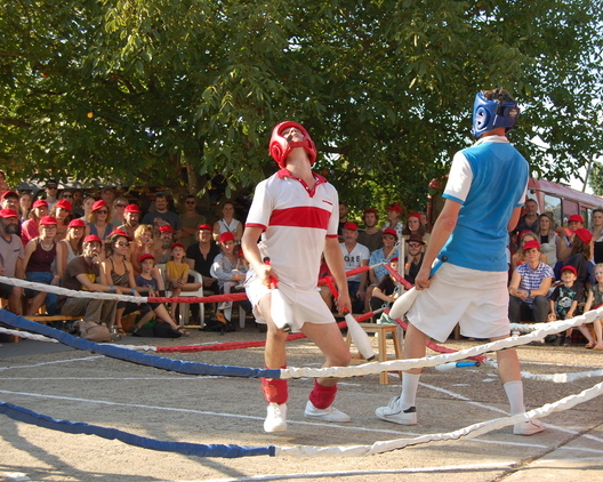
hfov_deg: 32.4
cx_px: 360
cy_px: 241
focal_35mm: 58
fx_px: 1035
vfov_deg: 26.2
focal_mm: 34
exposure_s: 1/160
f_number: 6.3
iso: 200
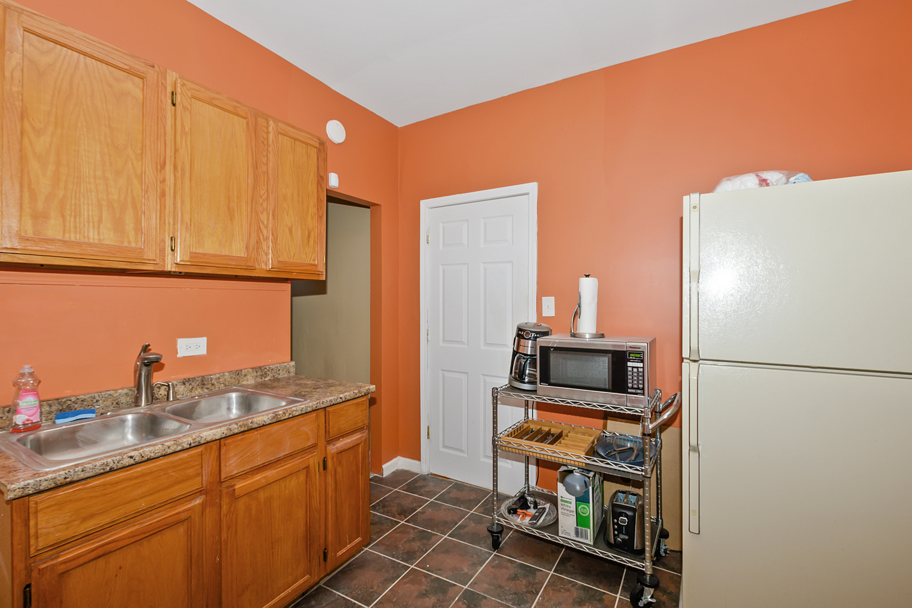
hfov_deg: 100.4
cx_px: 456
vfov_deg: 77.3
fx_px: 380
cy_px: 304
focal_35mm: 15
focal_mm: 10
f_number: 7.1
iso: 250
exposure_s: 1/10
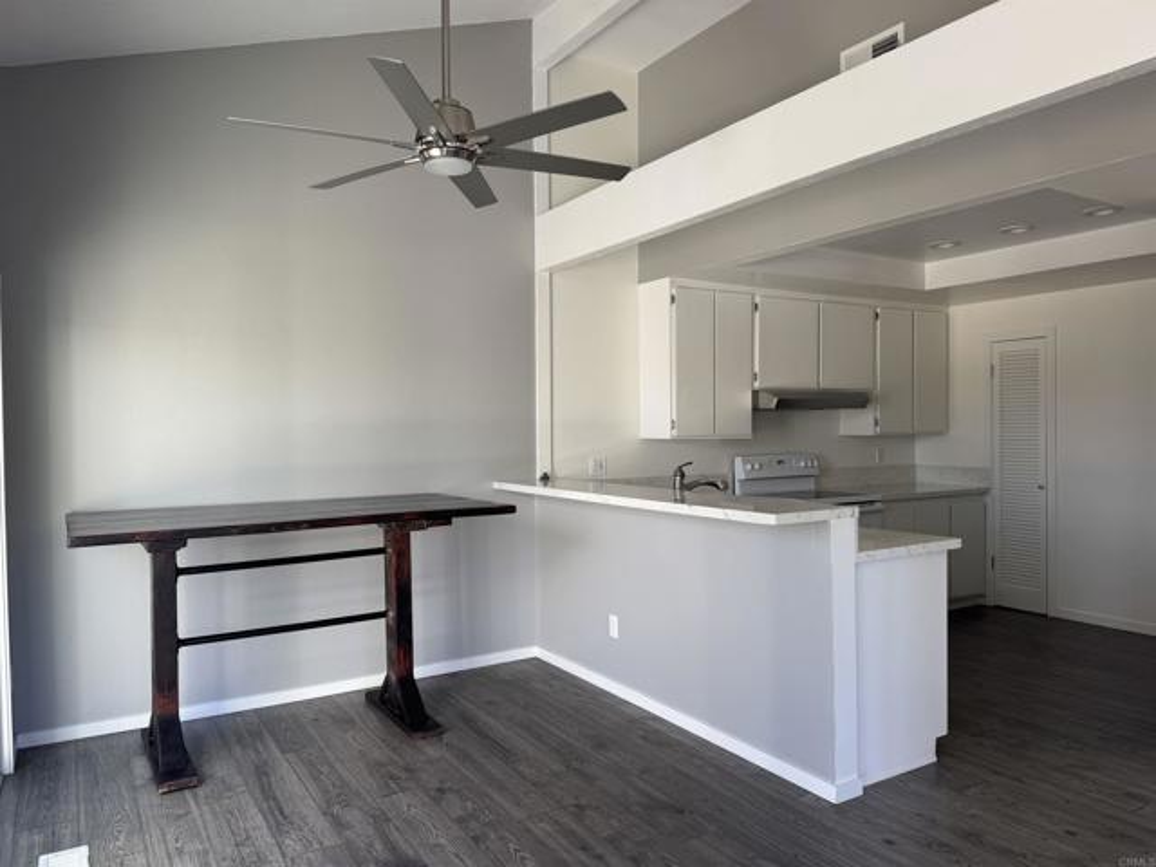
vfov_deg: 56.8
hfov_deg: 71.6
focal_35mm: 24
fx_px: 801
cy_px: 434
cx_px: 578
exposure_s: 1/121
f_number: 1.78
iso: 64
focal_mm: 6.76
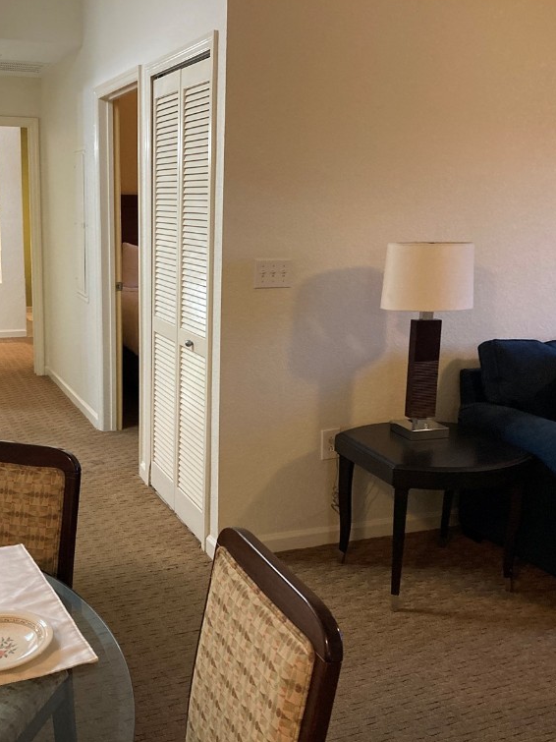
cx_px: 198
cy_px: 369
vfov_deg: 49.0
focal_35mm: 38
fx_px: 814
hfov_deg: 37.4
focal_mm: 3.99
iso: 250
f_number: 1.8
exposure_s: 1/40
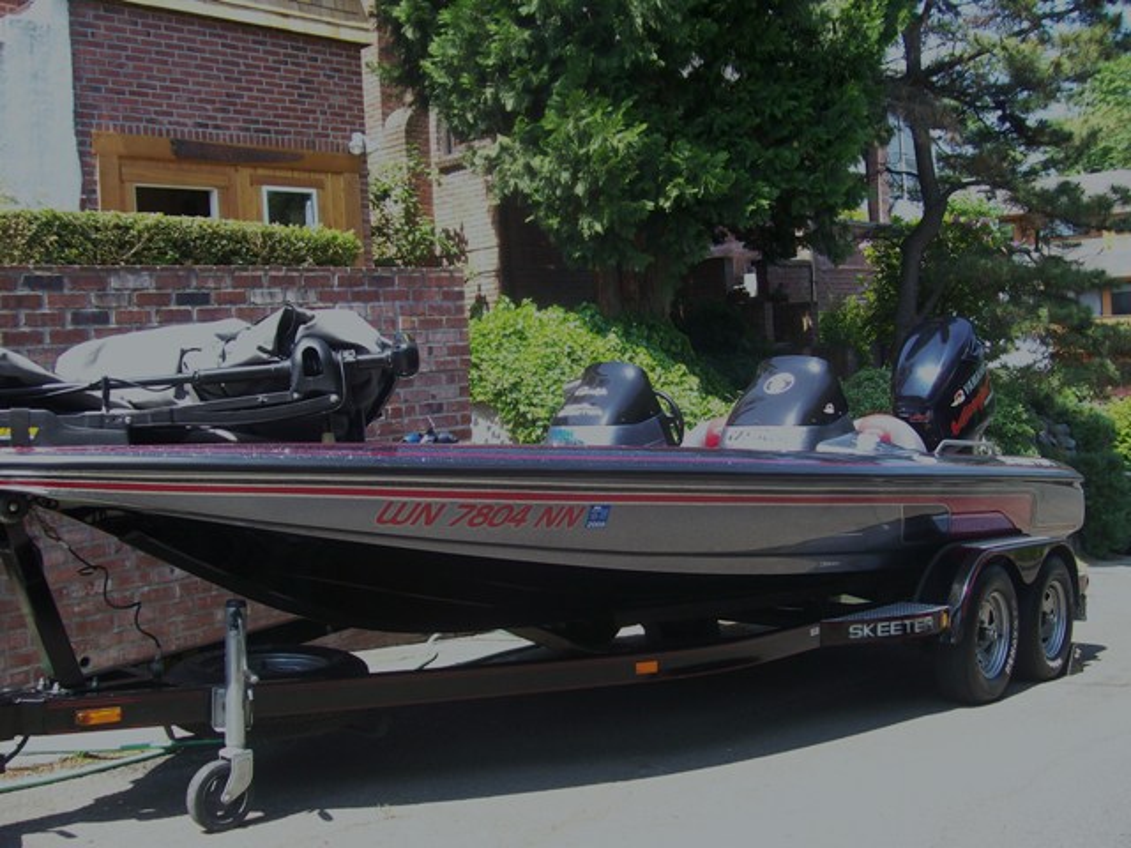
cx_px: 566
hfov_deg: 51.4
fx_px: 1176
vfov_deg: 39.7
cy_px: 424
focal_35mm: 36
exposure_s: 1/244
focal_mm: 6
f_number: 2.7
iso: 80
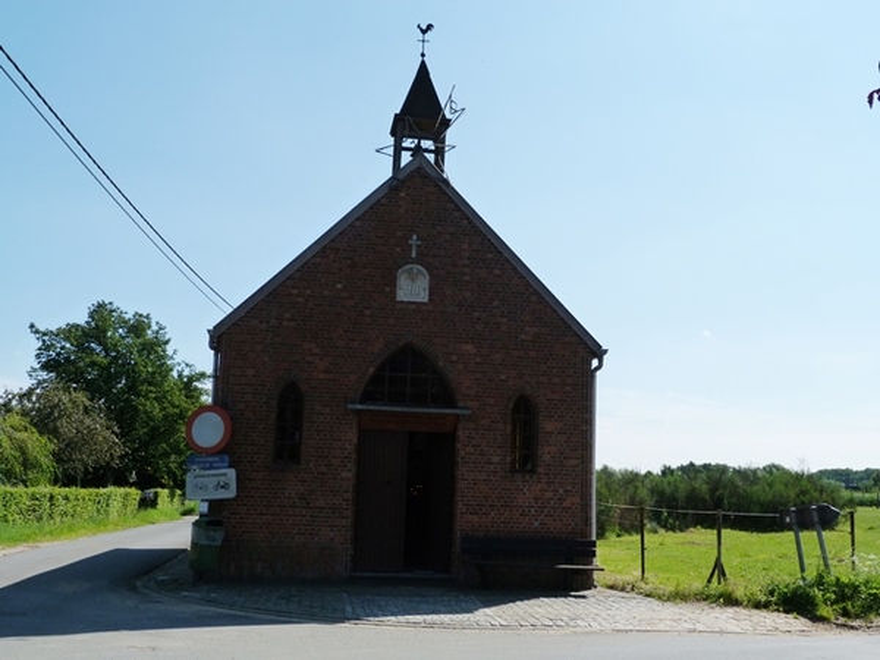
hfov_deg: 51.4
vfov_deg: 39.7
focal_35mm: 36
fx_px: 915
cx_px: 440
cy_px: 330
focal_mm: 6.5
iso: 125
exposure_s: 1/500
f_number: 5.6
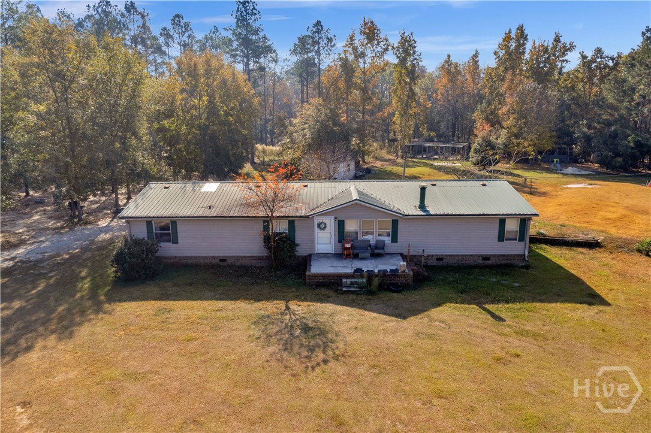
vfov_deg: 57.2
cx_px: 326
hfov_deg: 78.6
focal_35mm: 22
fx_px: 398
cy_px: 216
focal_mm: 8.38
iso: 130
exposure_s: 1/1500
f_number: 2.8
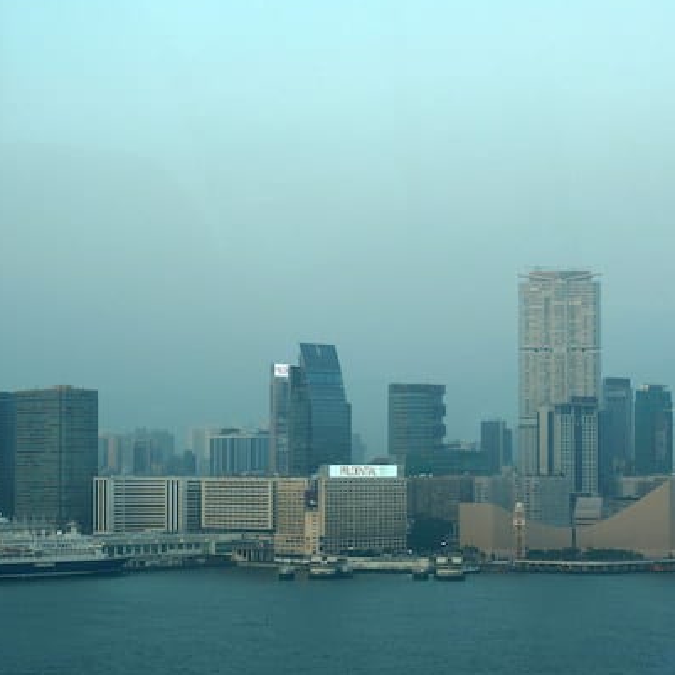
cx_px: 313
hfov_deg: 22.0
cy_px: 429
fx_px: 1739
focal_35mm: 79
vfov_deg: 21.9
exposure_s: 1/80
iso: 100
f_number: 6.3
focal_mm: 31
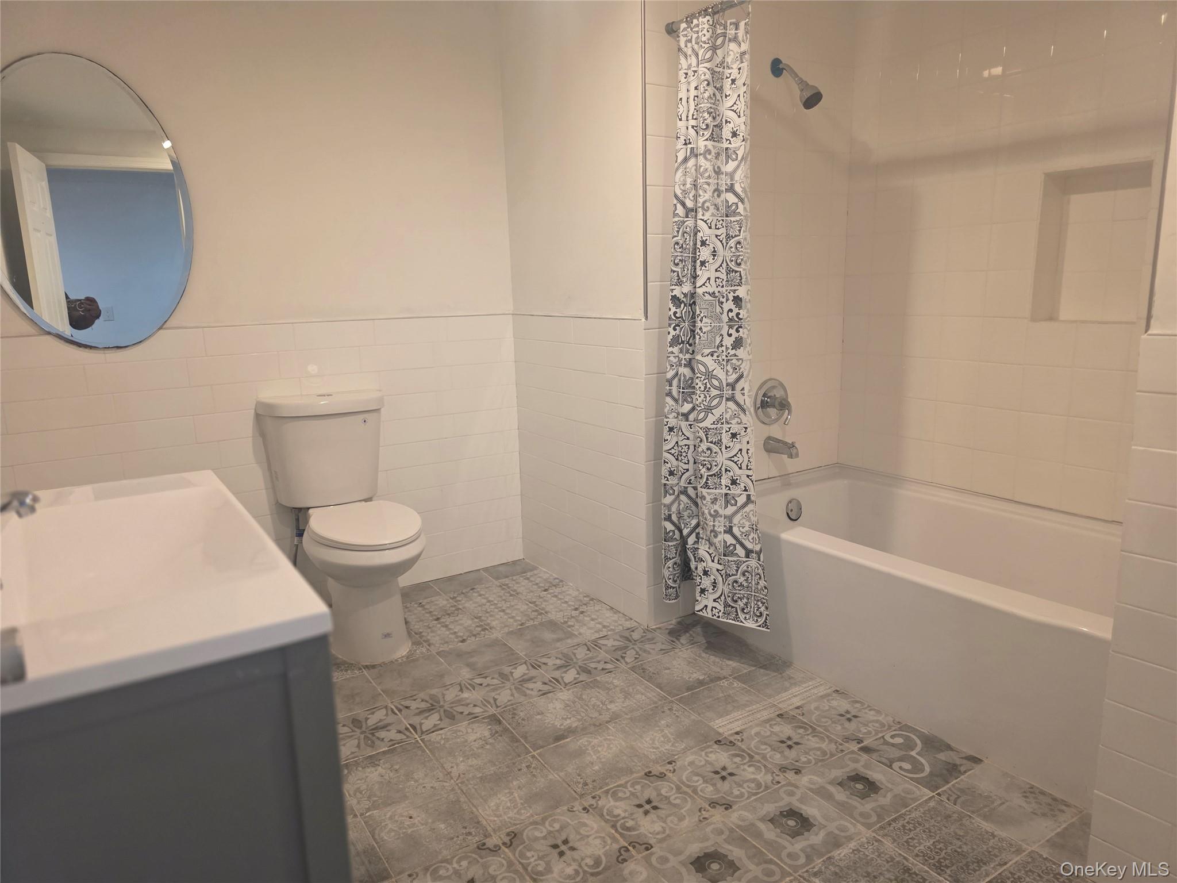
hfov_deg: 73.9
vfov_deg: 58.9
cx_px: 588
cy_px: 442
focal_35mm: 23
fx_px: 782
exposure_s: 1/120
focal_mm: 6.3
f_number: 1.7
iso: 500
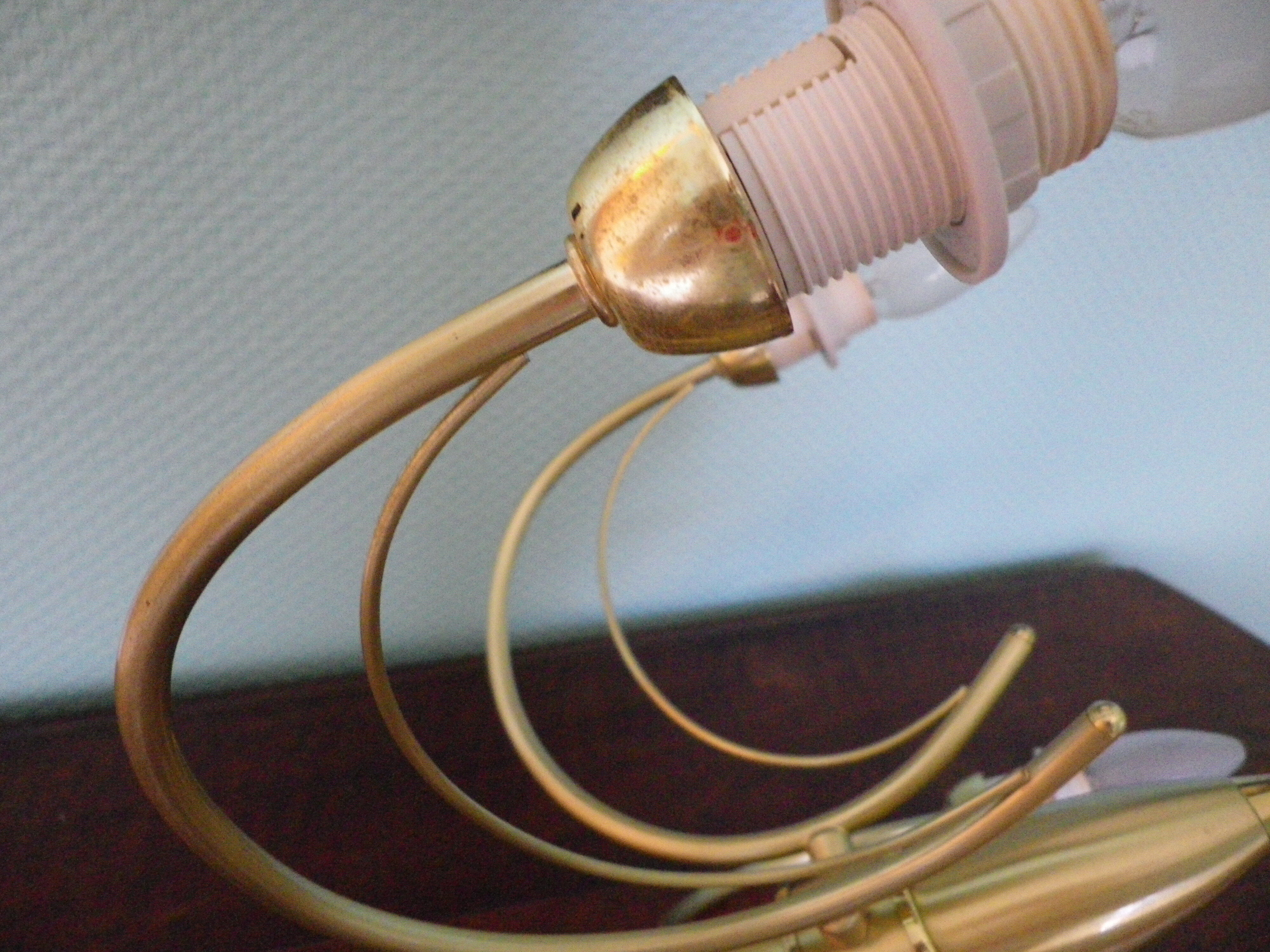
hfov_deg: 63.4
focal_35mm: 28
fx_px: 1027
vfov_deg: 49.7
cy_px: 476
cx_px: 635
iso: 800
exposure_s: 1/20
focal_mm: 4.9
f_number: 2.6
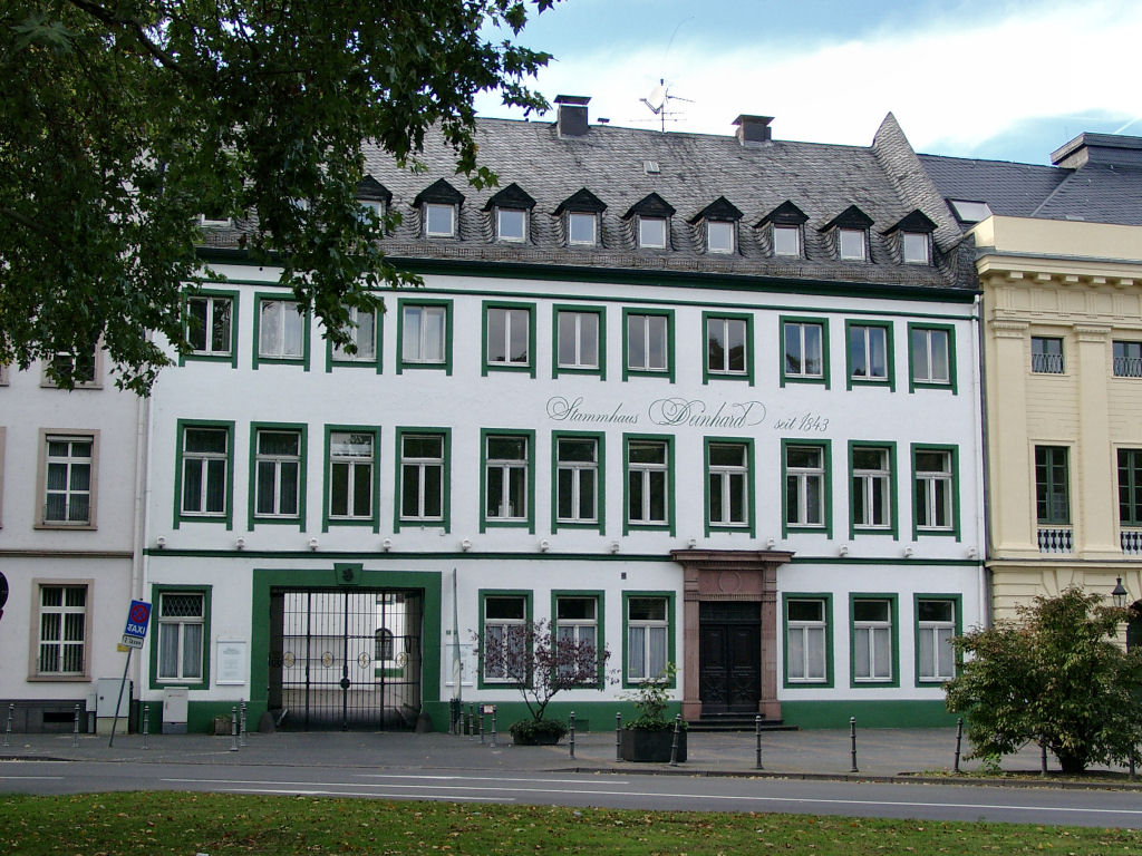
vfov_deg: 32.2
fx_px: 1485
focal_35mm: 45
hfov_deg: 42.1
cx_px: 571
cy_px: 428
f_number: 4
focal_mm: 9.29
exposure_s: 1/174
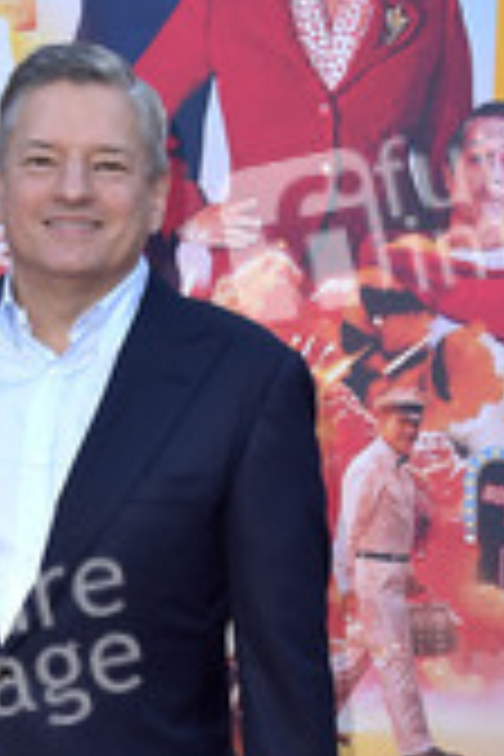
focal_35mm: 124
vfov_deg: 15.9
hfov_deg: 11.0
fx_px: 2604
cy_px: 891
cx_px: 43
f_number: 6.3
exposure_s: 1/250
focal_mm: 52
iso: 400
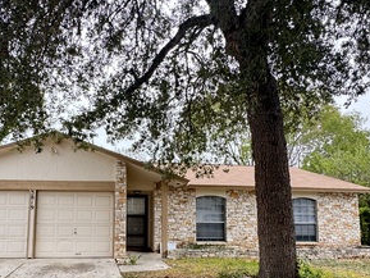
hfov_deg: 57.6
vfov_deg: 44.9
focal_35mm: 31
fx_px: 331
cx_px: 140
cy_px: 183
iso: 80
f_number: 2.2
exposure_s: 1/99
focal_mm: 2.22
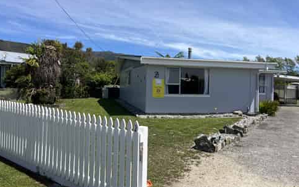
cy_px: 82
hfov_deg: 66.5
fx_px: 228
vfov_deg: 44.4
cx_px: 148
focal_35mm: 28
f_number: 1.6
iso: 50
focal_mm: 5.1
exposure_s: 1/4484
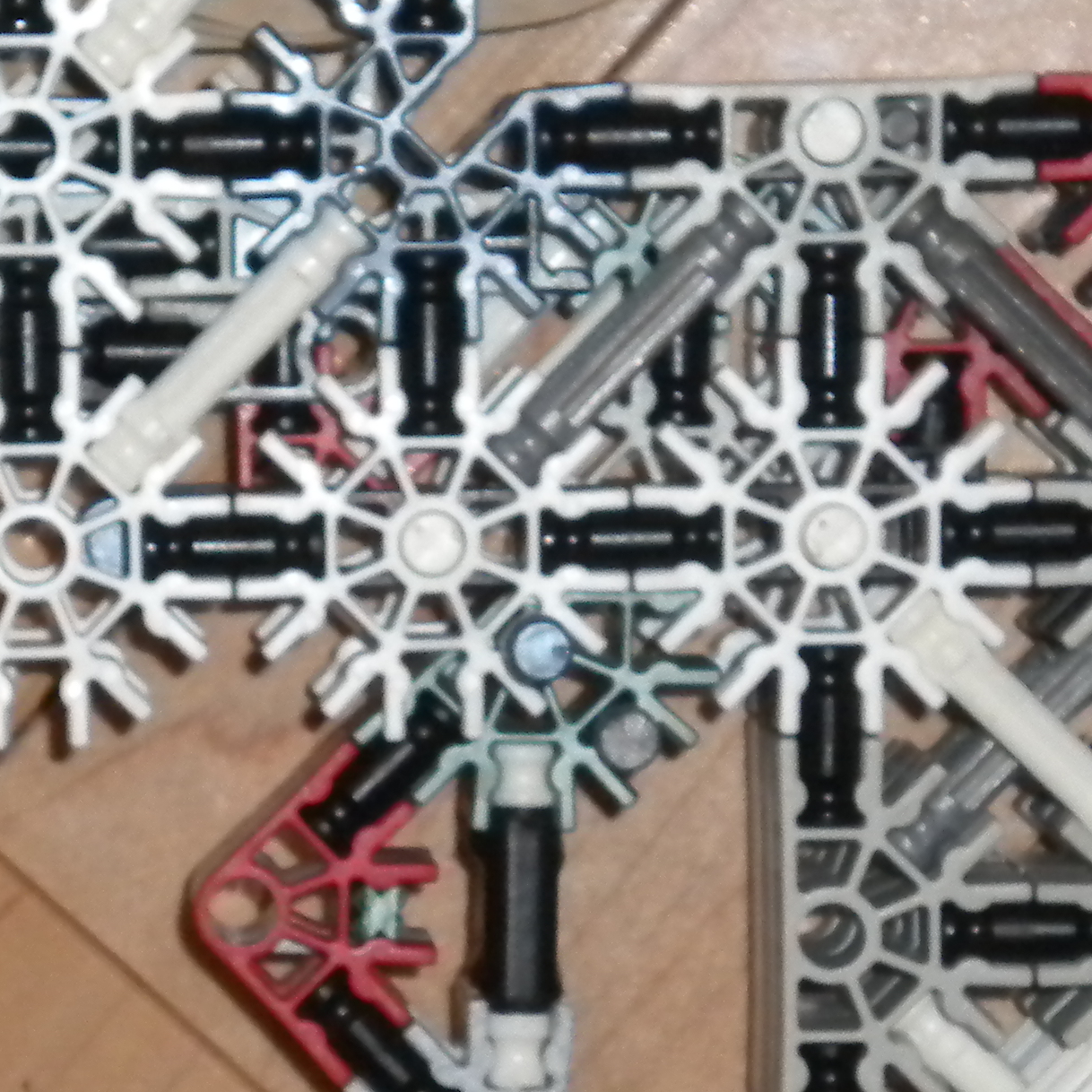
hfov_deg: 9.7
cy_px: 651
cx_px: 386
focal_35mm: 180
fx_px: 6424
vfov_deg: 9.7
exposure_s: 1/60
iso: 400
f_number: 4.6
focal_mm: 12.3
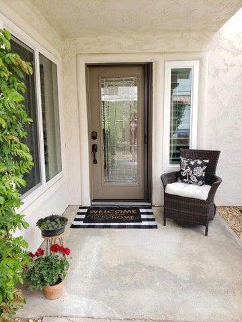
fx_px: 242
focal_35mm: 26
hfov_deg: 53.1
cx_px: 121
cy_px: 161
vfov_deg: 67.3
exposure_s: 1/120
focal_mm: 4.3
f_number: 2.4
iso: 64
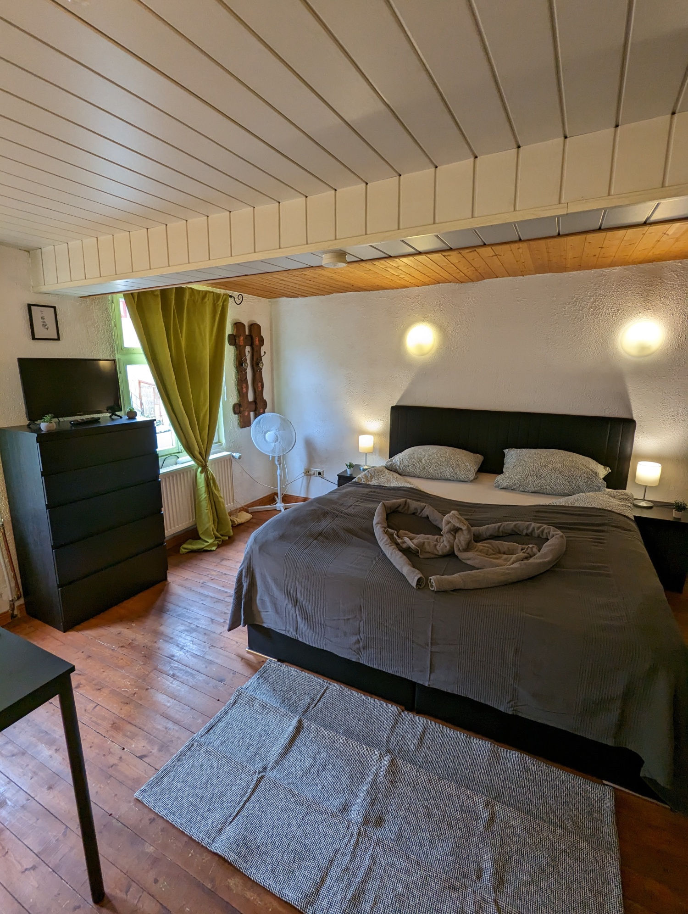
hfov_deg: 78.2
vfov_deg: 94.4
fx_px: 423
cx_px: 344
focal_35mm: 16
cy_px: 457
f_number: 2.2
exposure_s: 1/76.3
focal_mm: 2.35
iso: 133
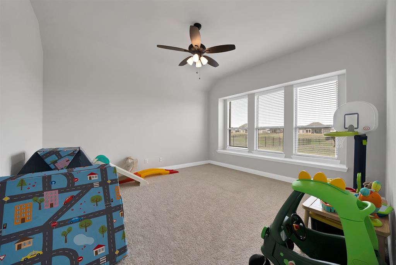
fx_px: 132
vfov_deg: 90.1
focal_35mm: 12
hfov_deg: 112.6
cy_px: 132
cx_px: 198
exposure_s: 1/40
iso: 640
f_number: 9
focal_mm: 12
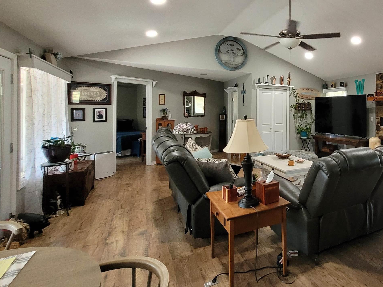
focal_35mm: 21
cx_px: 289
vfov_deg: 62.7
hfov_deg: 73.3
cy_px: 110
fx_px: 232
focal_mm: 1.74
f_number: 2.2
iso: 320
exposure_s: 1/60
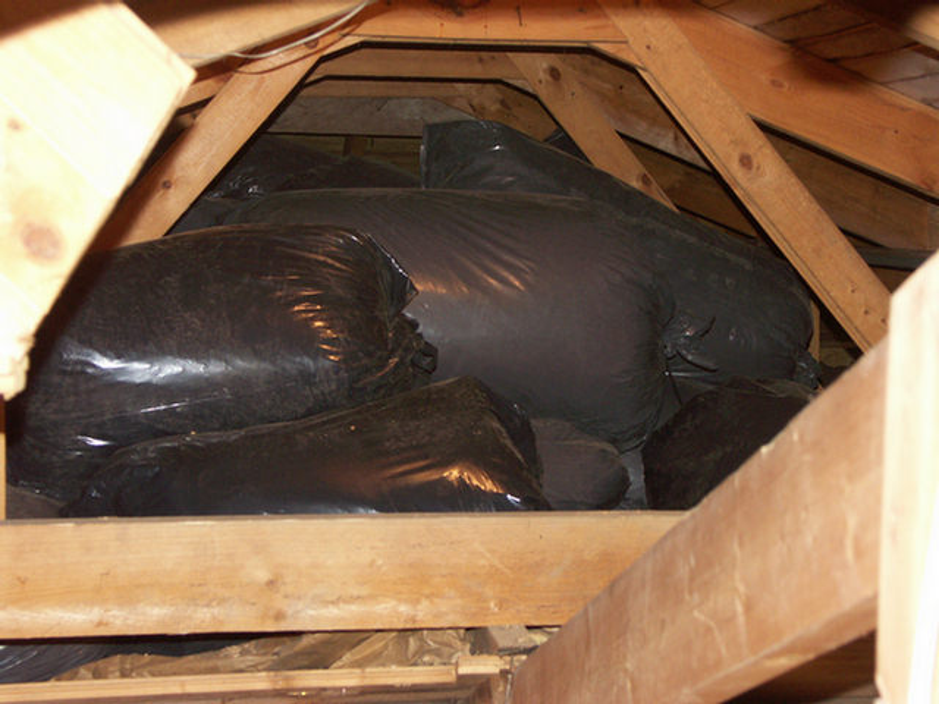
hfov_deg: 28.2
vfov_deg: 21.3
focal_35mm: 69
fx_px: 1872
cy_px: 352
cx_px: 470
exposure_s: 1/60
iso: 200
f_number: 3.2
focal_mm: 17.23
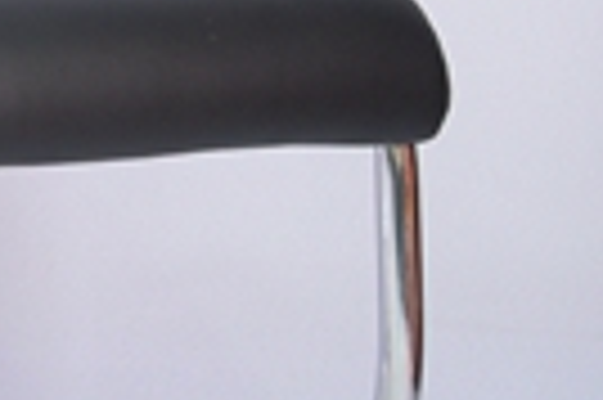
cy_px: -218
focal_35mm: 224
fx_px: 3747
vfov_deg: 6.0
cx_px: -968
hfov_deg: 8.3
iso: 125
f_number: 4.2
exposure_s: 1/4
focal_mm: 40
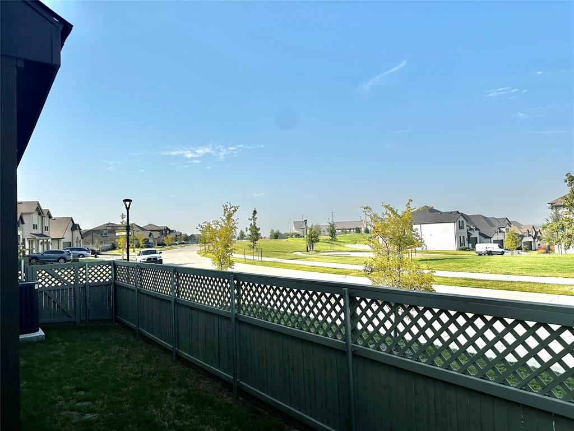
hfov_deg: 71.6
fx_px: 398
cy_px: 216
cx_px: 287
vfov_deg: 56.8
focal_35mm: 24
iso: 80
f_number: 1.78
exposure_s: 1/5848
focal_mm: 6.86
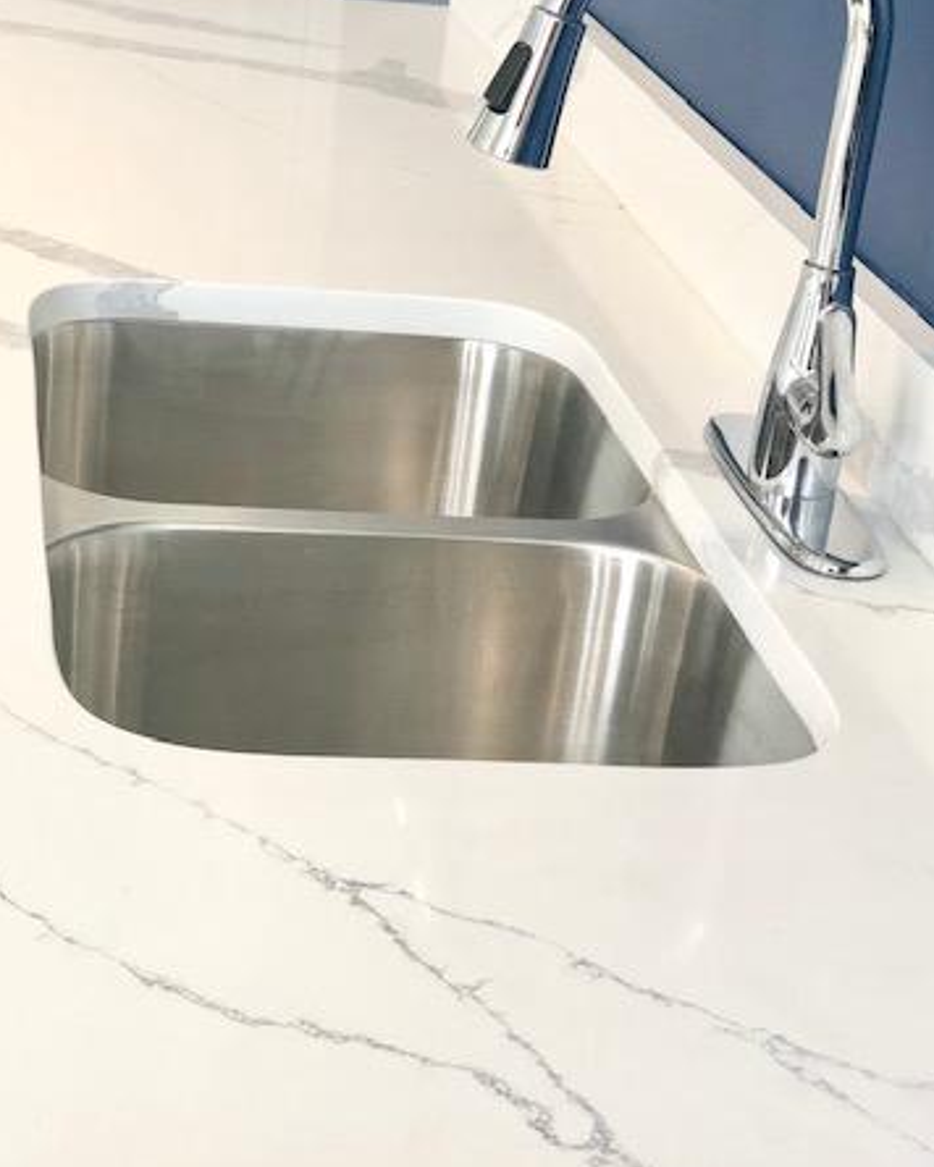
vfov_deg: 26.0
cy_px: 524
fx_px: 2522
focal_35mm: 73
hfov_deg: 20.9
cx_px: 367
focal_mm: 6
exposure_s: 1/60
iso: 80
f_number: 2.4
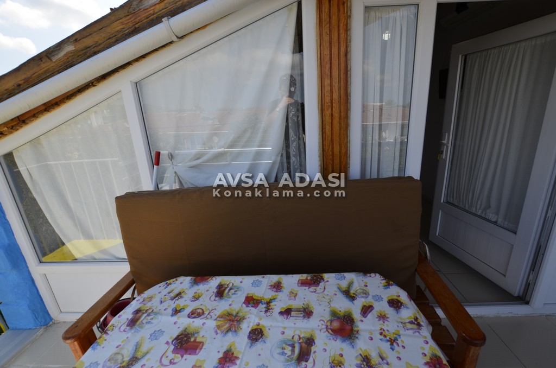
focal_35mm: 15
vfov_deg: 77.1
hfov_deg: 100.5
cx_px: 278
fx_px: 231
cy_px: 184
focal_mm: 10
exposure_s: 1/250
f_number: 8
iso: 160
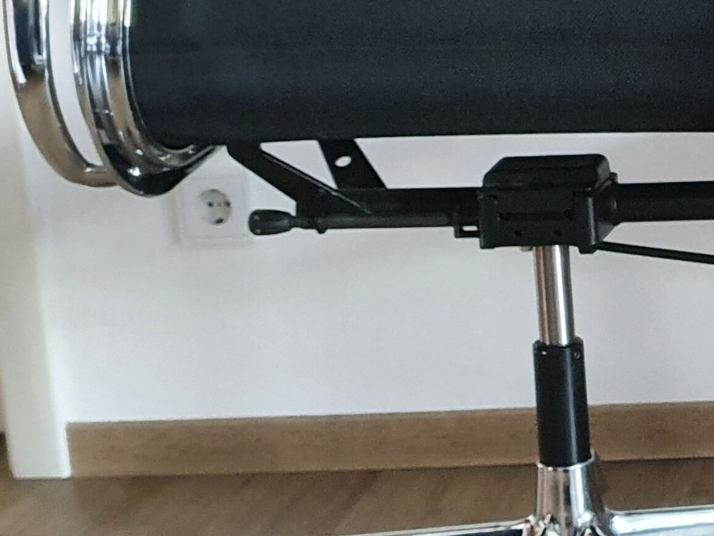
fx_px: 1877
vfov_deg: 16.2
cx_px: 961
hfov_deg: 19.6
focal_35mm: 91
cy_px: 212
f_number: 1.5
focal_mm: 4.32
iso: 640
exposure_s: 1/25
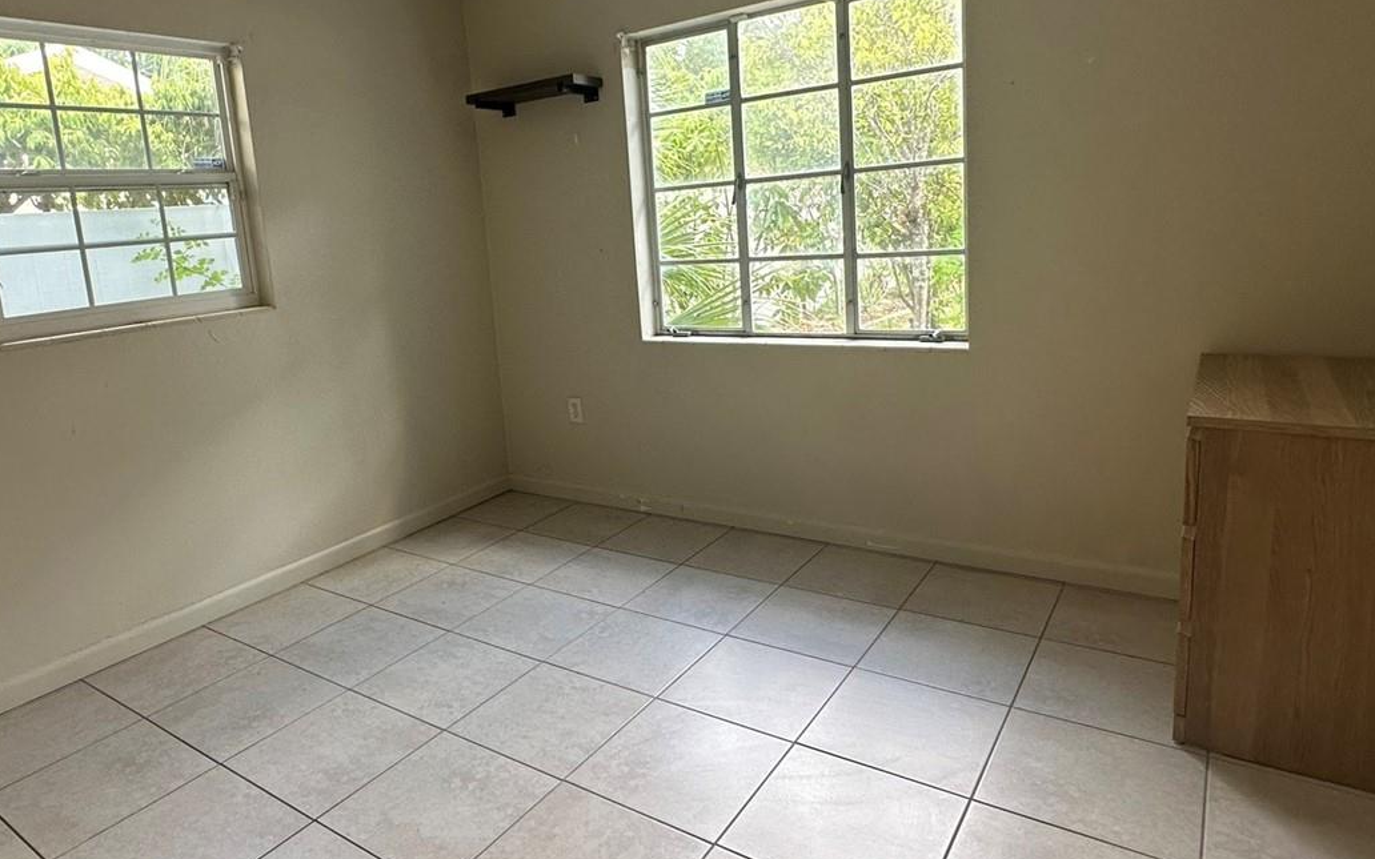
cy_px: 356
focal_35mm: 23
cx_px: 588
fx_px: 862
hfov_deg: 76.7
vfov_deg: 52.7
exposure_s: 1/99
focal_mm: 2.22
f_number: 2.2
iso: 100
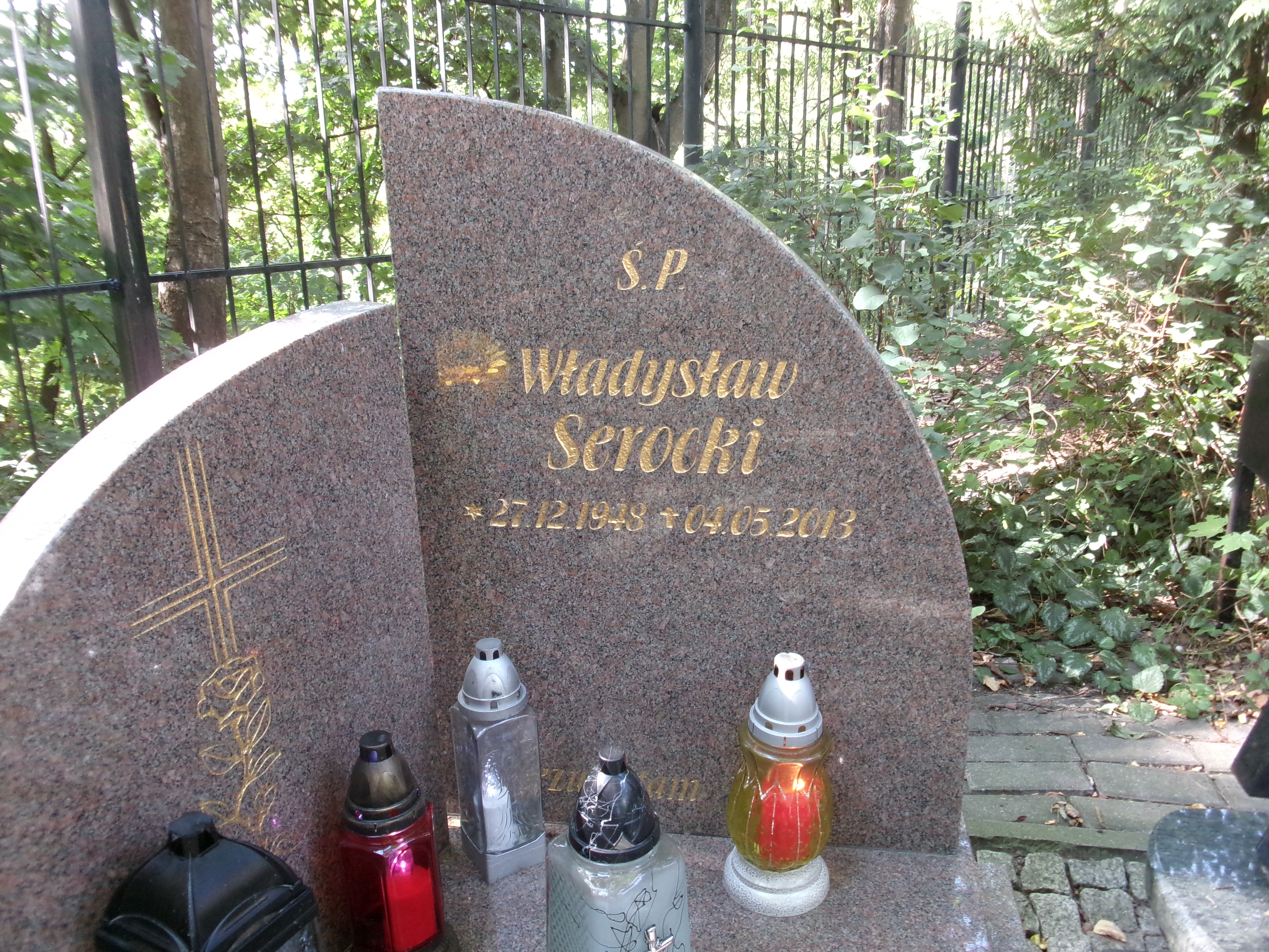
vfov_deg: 49.7
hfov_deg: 63.4
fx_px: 1026
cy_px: 476
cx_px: 634
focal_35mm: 28
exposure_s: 1/34
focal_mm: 5.1
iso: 266
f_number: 3.9
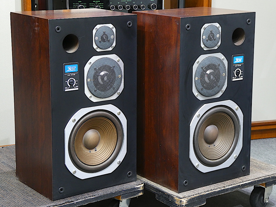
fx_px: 630
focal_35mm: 79
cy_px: 104
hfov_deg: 24.7
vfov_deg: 18.7
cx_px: 138
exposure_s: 1/2
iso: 200
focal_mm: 14.1
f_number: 4.7
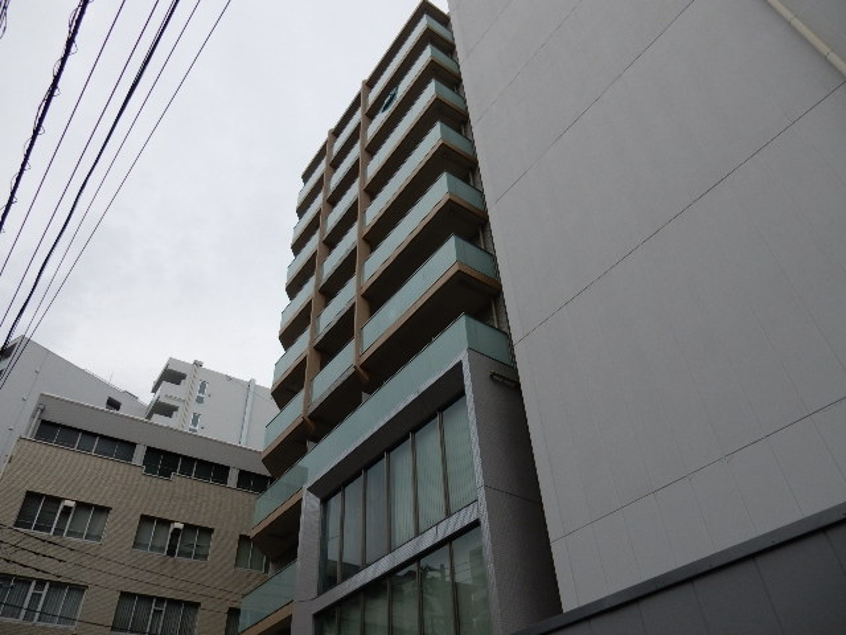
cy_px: 318
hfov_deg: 69.4
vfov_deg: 54.9
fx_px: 611
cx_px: 423
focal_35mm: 25
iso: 125
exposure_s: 1/640
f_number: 3.7
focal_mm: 4.5
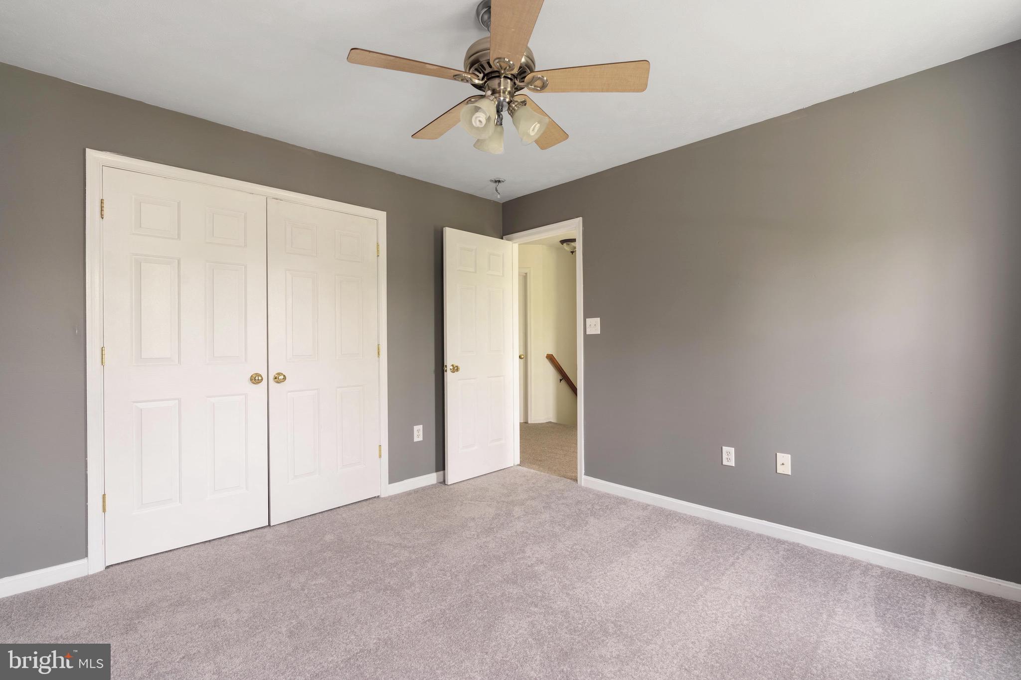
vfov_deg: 73.7
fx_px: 454
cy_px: 340
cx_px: 510
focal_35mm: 16
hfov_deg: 96.7
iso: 320
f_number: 8
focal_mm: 16
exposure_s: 1/3
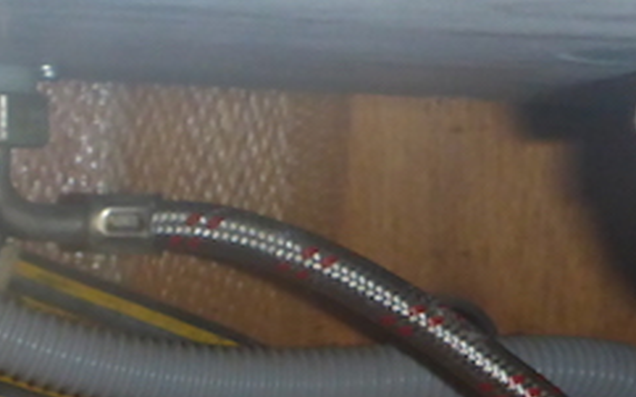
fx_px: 1698
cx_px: 202
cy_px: 571
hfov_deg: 21.1
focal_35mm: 98
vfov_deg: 12.7
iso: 400
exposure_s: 1/60
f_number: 3.3
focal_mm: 4.9
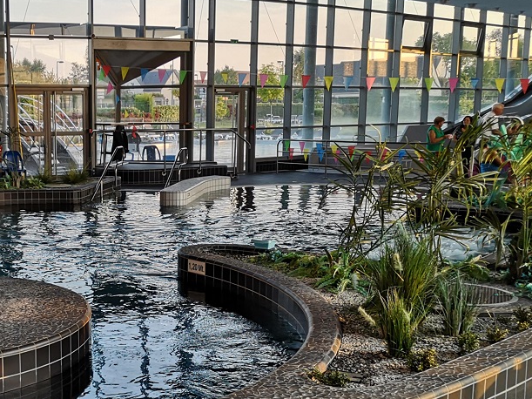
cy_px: 233
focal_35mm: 53
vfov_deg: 27.5
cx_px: 101
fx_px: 814
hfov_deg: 35.0
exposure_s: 1/204
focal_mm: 3.95
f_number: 1.8
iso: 50
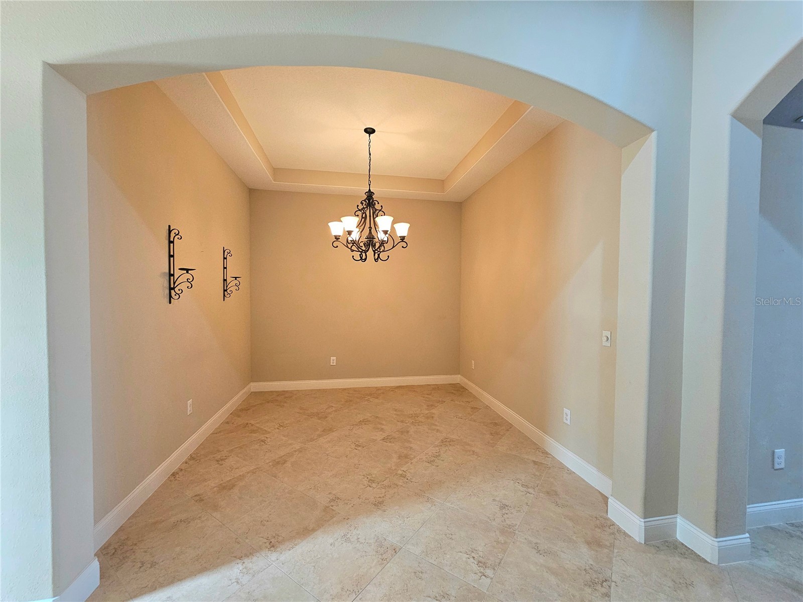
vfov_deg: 89.9
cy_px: 301
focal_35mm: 13
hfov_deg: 106.2
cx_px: 402
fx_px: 302
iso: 250
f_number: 2.2
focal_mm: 2.2
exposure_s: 1/60.2
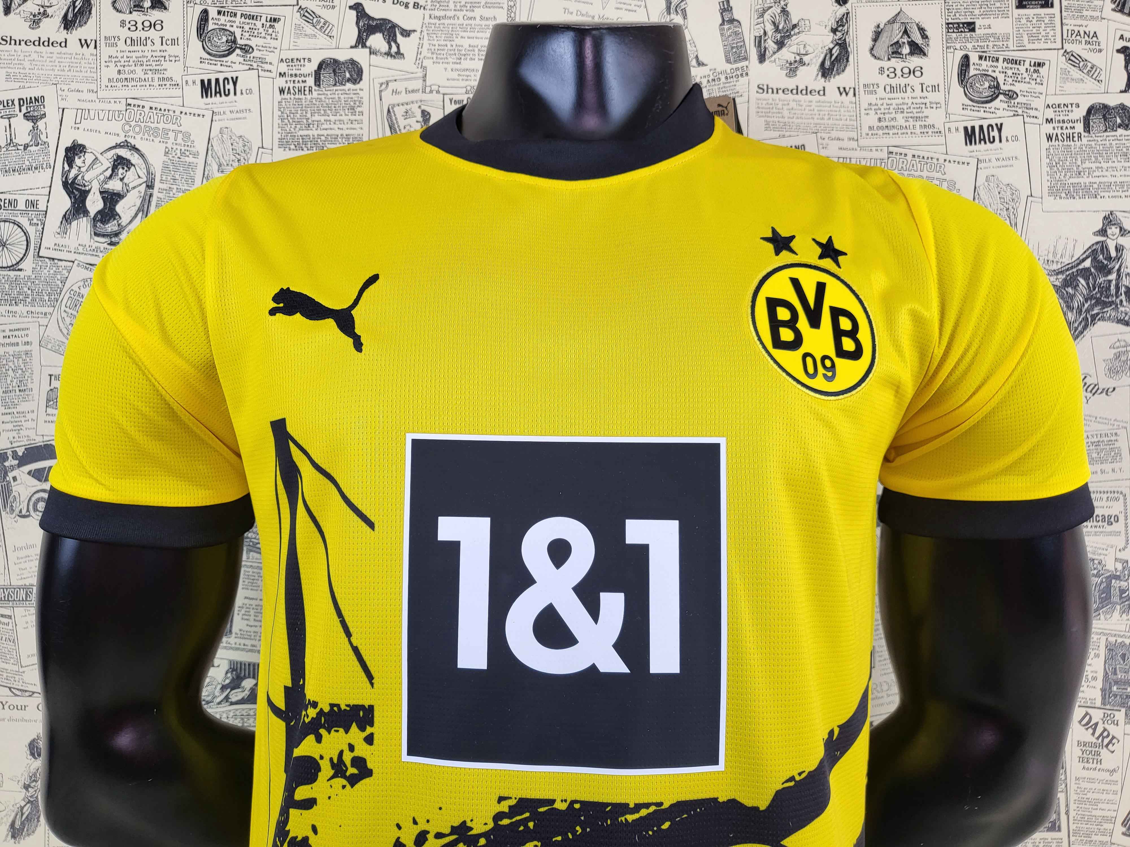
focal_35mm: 26
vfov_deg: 53.1
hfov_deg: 67.3
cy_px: 424
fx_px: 849
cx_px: 565
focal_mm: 4.25
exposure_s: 1/100
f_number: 1.8
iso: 80
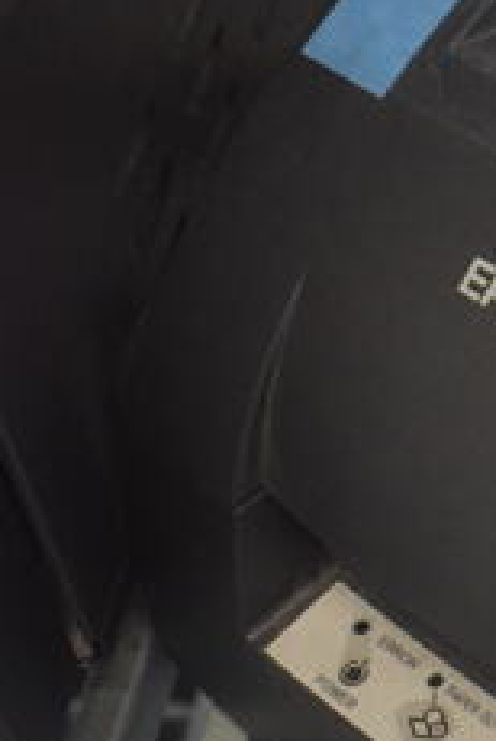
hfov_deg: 11.7
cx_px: 931
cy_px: 198
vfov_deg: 19.0
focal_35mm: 107
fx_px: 2205
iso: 1400
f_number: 3.5
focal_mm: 18
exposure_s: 1/125
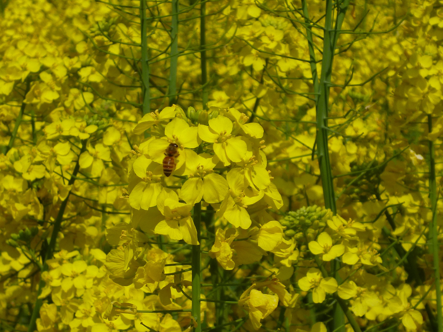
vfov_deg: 7.9
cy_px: 166
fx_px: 2419
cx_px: 222
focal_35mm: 189
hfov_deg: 10.5
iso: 160
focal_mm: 20
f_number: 20
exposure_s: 1/125
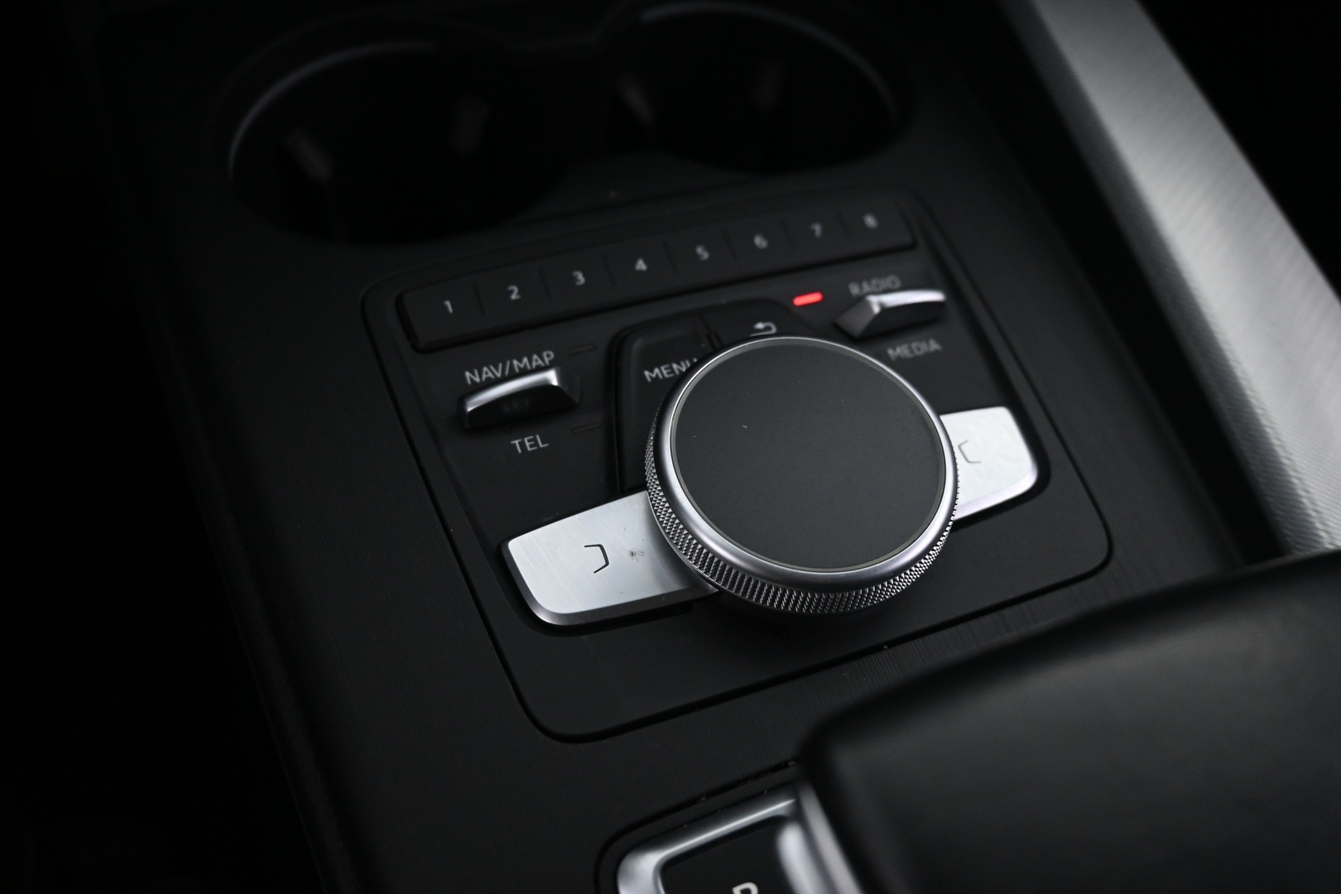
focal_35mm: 29
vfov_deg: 44.6
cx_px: 670
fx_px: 1089
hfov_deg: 63.2
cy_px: 447
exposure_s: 1/30
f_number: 3.8
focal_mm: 19.5
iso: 1800
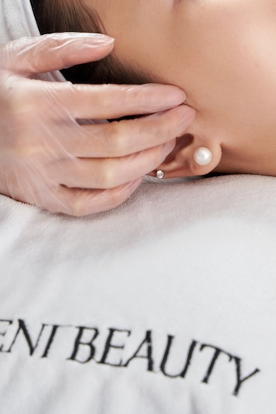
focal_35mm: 144
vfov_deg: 14.0
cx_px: 169
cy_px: -9
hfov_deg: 9.5
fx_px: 1656
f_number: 8
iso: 100
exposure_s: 1/100
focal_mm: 70
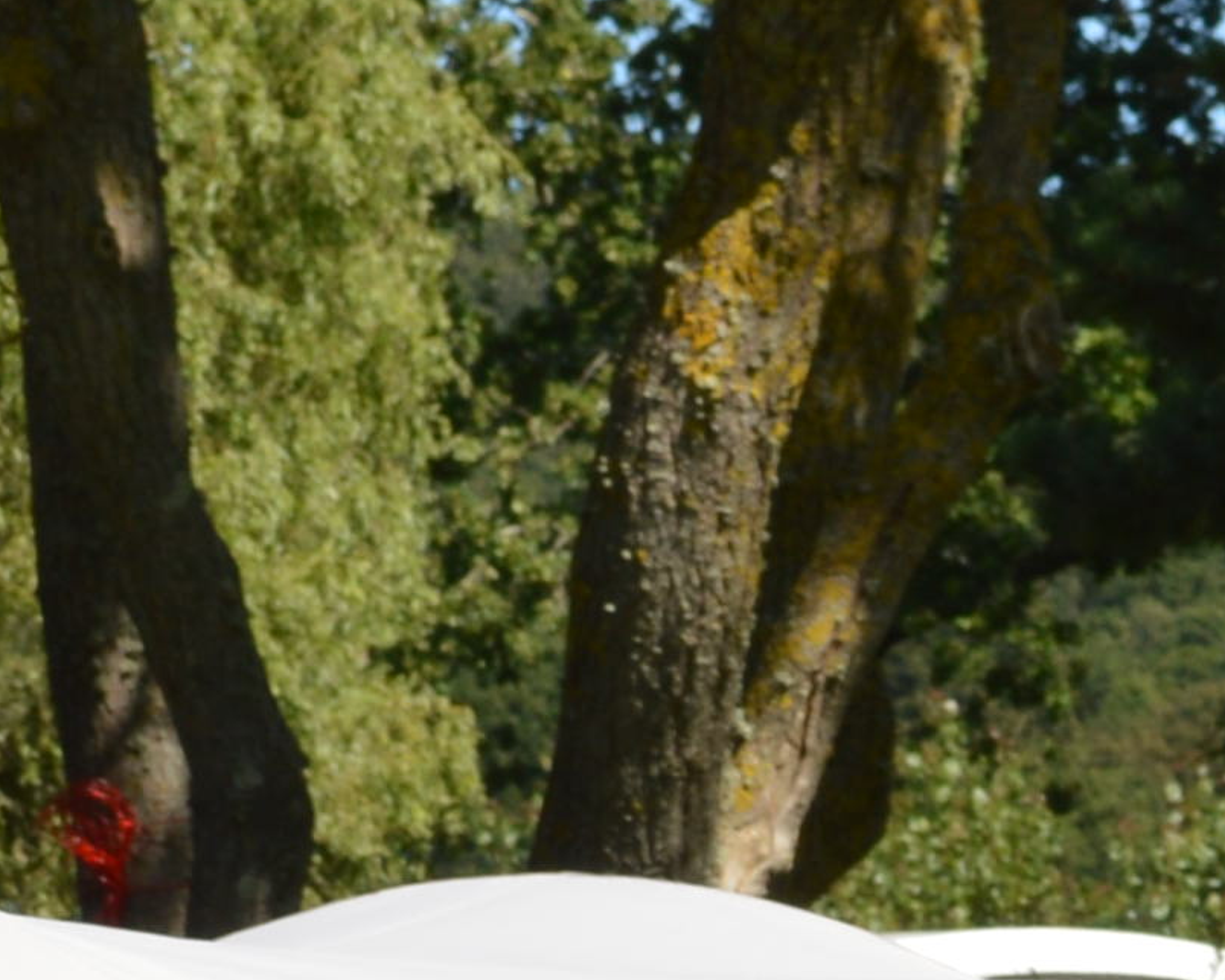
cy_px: 1763
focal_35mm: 337
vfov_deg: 4.5
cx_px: 2020
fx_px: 12217
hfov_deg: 5.7
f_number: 8
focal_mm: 32
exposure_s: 1/200
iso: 100
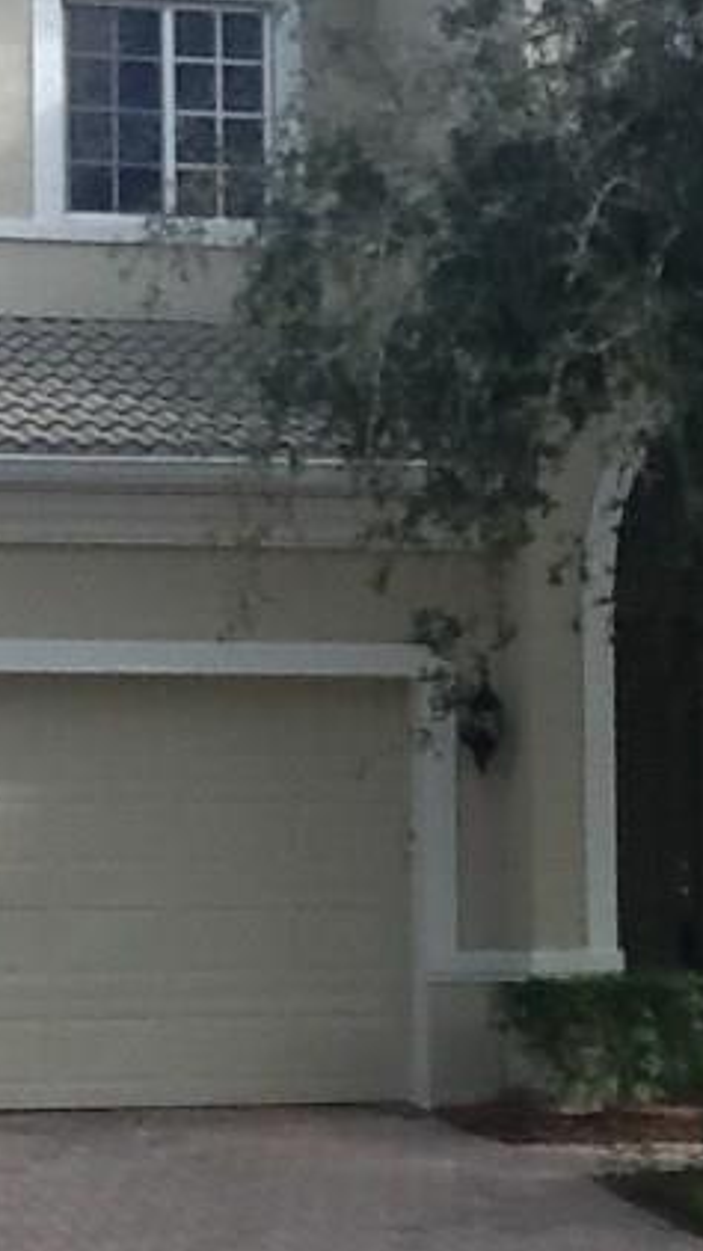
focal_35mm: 109
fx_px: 3617
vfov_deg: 19.6
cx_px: 261
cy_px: 709
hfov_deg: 11.1
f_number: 2.4
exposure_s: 1/569
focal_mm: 2.03
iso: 40
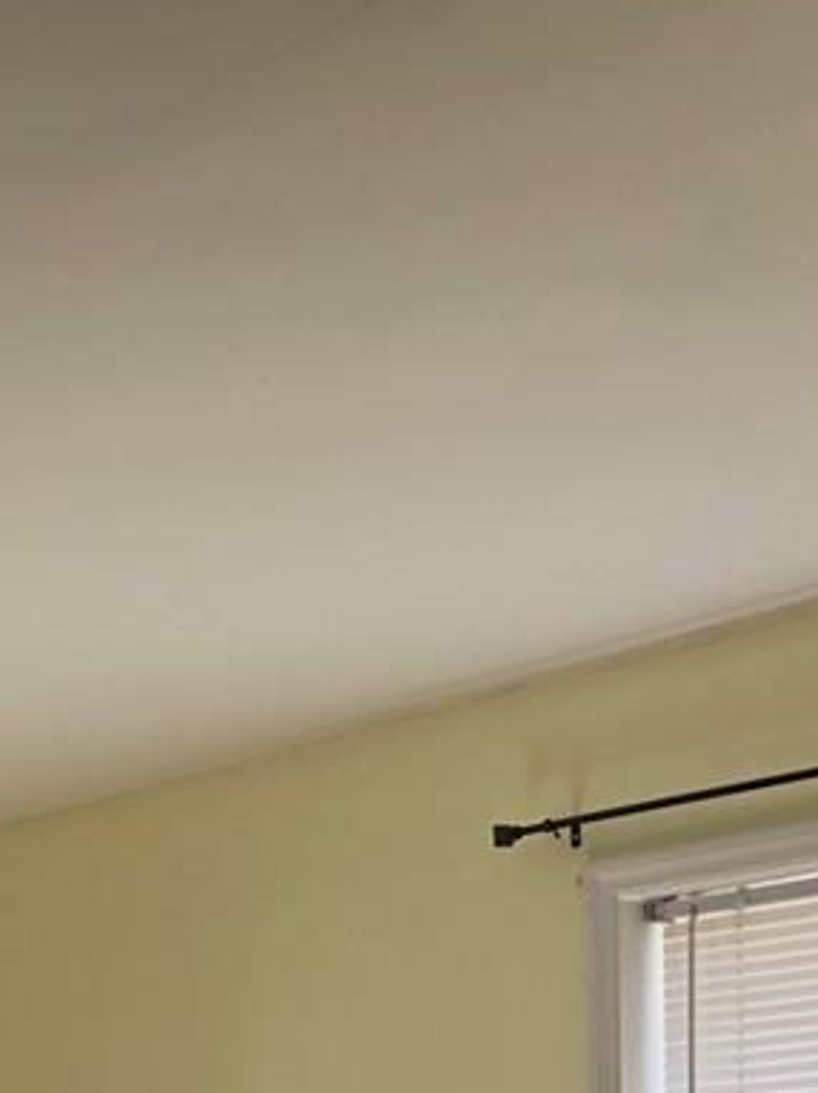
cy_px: 1454
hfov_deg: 15.7
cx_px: -337
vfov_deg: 20.2
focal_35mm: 88
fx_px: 2776
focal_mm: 4
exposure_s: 1/209
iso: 20
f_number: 1.8
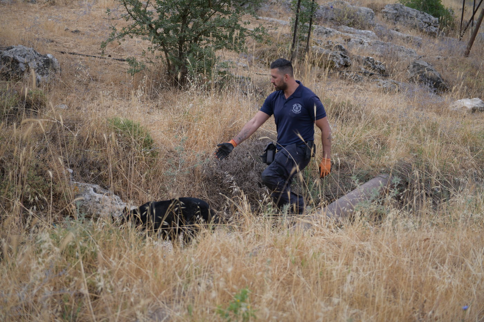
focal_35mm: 58
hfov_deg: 34.5
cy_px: 161
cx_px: 242
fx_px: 780
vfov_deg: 23.4
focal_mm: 58
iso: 110
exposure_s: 1/1000
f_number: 2.8
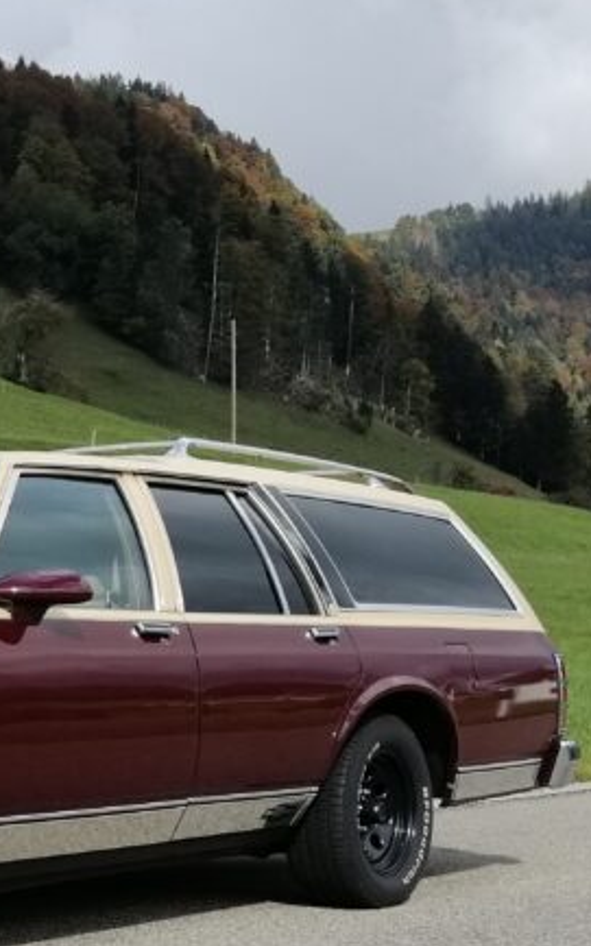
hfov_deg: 16.0
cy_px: 694
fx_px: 1934
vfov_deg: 27.2
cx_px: -285
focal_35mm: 75
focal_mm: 3.95
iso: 50
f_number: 1.8
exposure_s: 1/1368
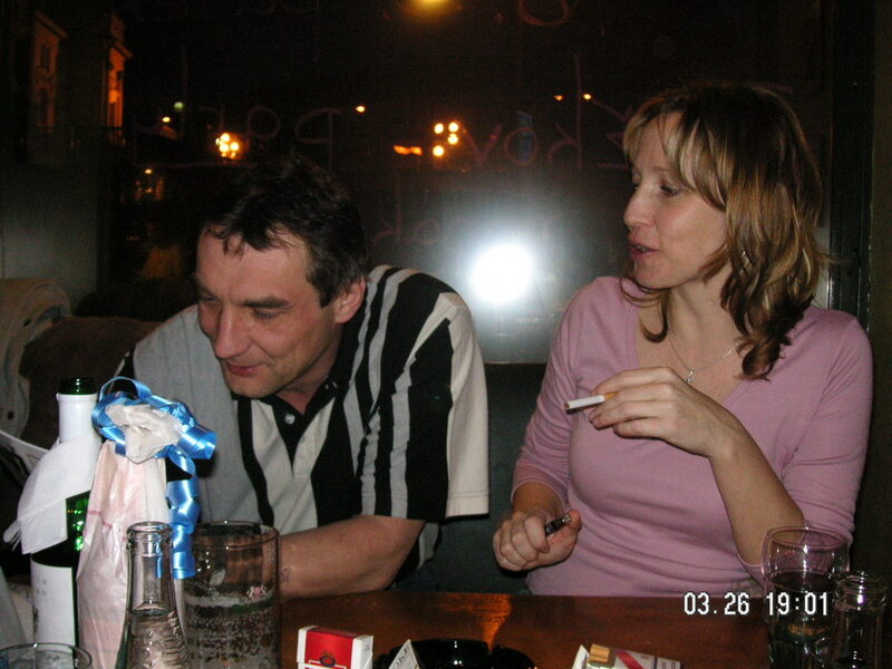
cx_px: 446
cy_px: 334
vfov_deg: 38.7
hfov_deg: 50.1
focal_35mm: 37
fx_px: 953
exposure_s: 1/45
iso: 160
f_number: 2.8
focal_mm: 6.1
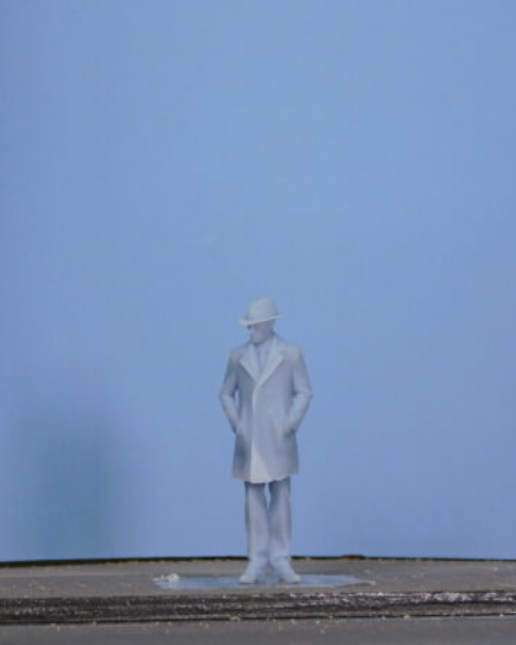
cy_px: 324
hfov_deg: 8.8
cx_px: 285
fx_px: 3359
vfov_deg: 11.0
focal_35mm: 176
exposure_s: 1/50
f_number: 5
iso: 125
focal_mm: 23.7
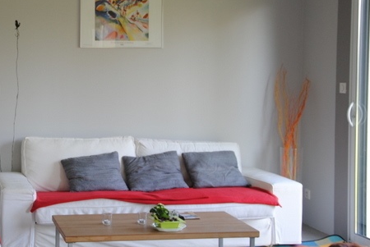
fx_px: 823
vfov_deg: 17.1
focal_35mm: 80
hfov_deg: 24.9
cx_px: 72
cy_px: 98
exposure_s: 1/50
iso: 200
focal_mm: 30
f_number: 4.2
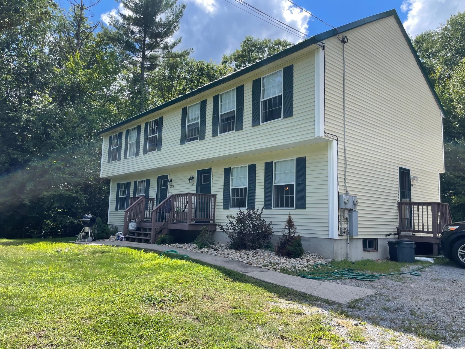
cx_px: 232
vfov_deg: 53.1
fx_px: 349
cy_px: 174
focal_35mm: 26
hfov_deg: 67.3
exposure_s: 1/1667
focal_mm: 4.2
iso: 32
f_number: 1.6
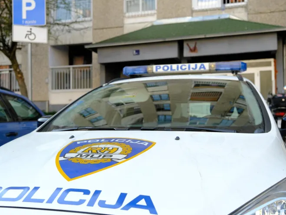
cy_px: 109
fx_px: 339
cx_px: 151
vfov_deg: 35.1
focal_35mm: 41
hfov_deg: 45.8
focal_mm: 24.9
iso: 200
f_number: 2.8
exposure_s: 1/500
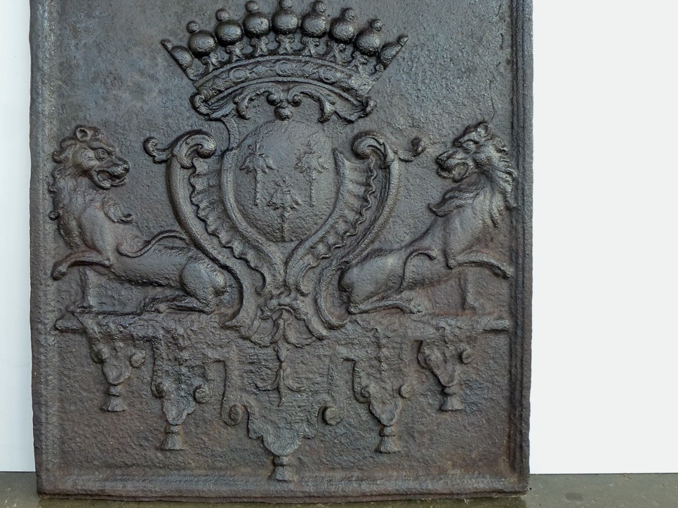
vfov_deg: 35.0
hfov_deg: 45.6
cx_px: 282
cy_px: 201
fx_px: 803
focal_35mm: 41
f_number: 3.6
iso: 160
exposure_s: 1/80
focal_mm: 5.9
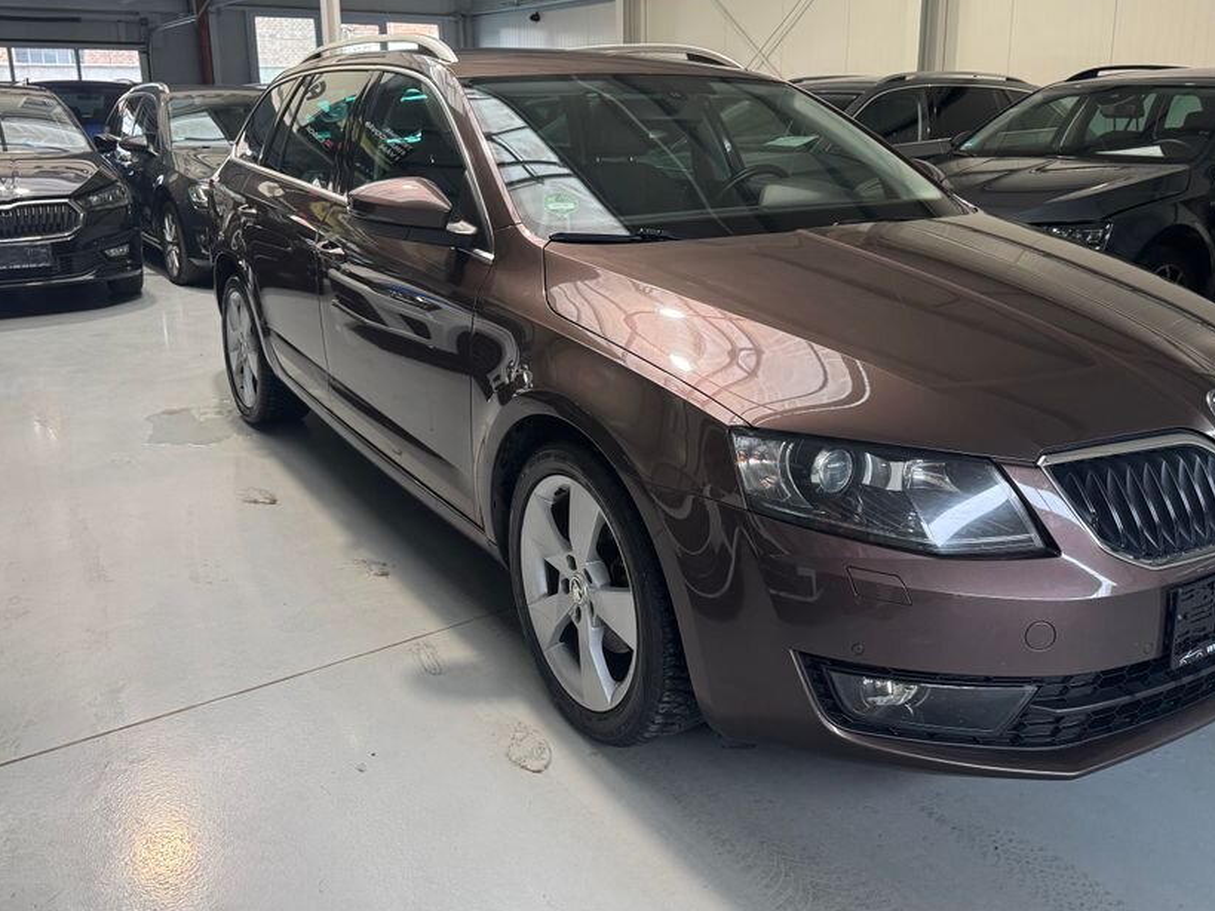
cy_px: 368
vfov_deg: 46.5
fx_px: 1053
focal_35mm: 30
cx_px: 639
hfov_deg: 59.9
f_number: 1.78
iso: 200
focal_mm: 6.76
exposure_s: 1/87
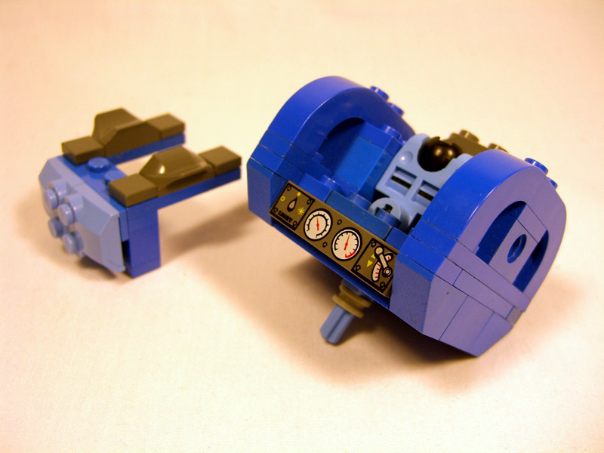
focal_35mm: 38
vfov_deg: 37.7
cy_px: 226
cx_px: 302
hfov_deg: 49.0
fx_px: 663
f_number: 2.8
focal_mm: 7.9
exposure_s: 1/100
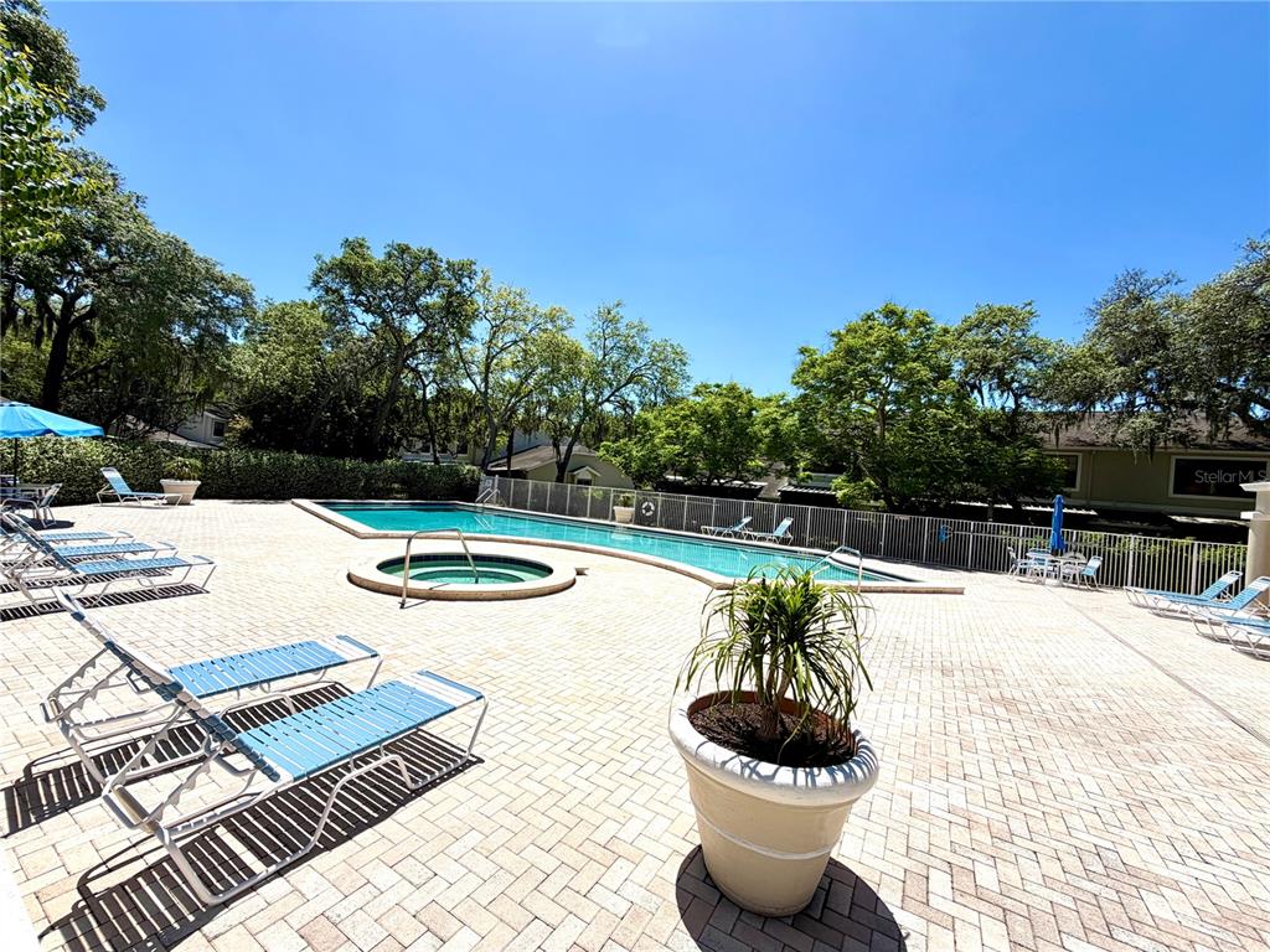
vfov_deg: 85.7
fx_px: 514
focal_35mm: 14
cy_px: 476
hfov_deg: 102.1
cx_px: 635
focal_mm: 2.22
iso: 20
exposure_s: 1/1572
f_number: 2.2
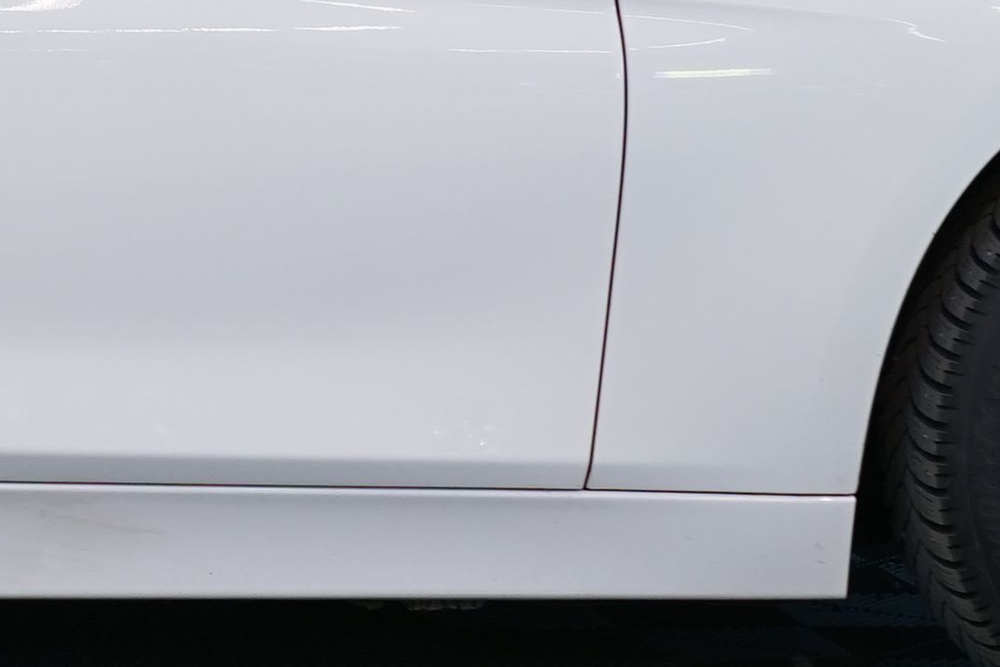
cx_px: -507
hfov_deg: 11.3
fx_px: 4861
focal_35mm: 175
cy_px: -79
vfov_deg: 7.8
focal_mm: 31
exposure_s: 1/30
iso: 400
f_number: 6.3
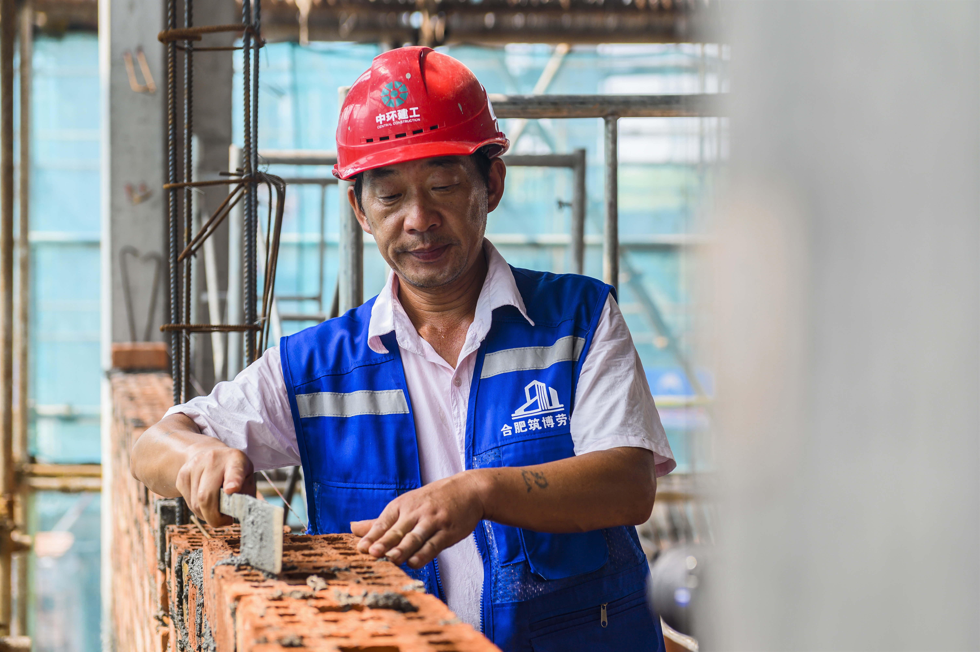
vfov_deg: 19.4
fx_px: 1904
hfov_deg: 28.9
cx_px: 490
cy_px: 326
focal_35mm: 70
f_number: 4.5
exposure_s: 1/320
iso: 160
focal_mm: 70
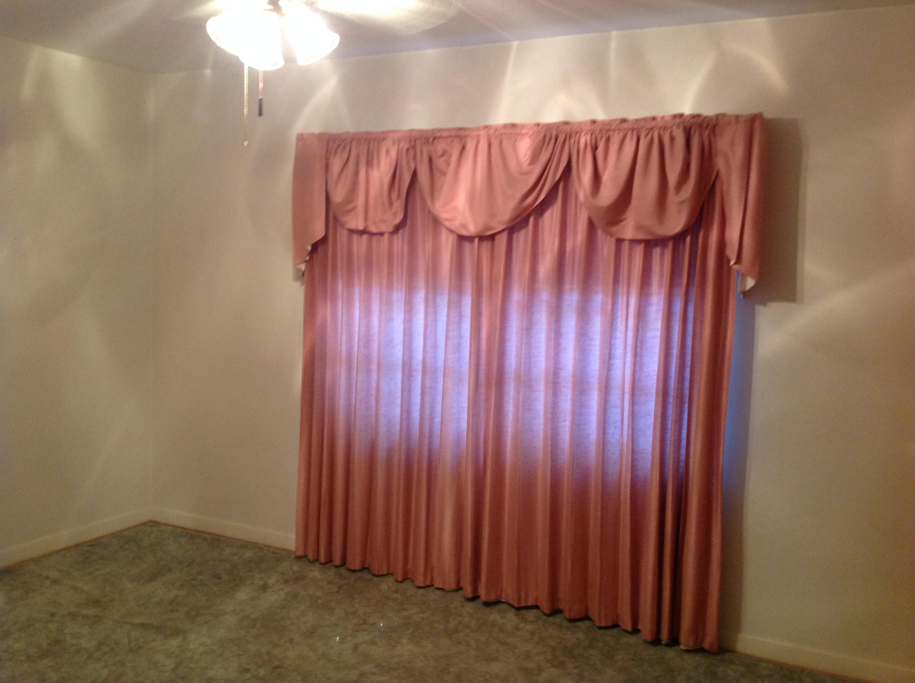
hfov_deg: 52.7
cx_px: 458
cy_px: 342
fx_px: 924
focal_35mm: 35
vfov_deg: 40.6
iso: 200
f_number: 2.4
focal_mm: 4.28
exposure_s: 1/15
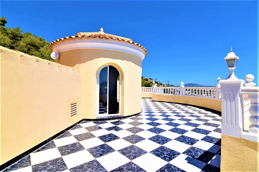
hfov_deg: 95.0
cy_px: 86
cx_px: 130
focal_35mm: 16
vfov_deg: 72.1
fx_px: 119
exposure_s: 1/800
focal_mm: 11
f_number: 5.6
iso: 100
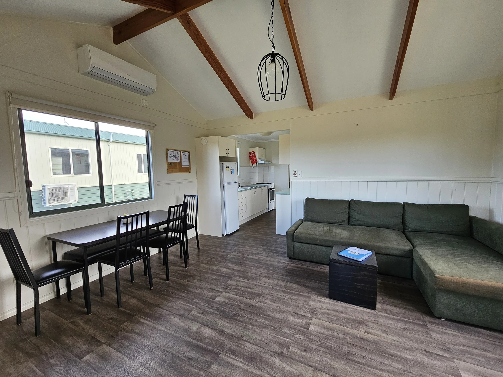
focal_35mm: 13
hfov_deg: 106.2
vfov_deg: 89.9
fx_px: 189
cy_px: 188
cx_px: 252
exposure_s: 1/100
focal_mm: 2.2
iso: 125
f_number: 2.2
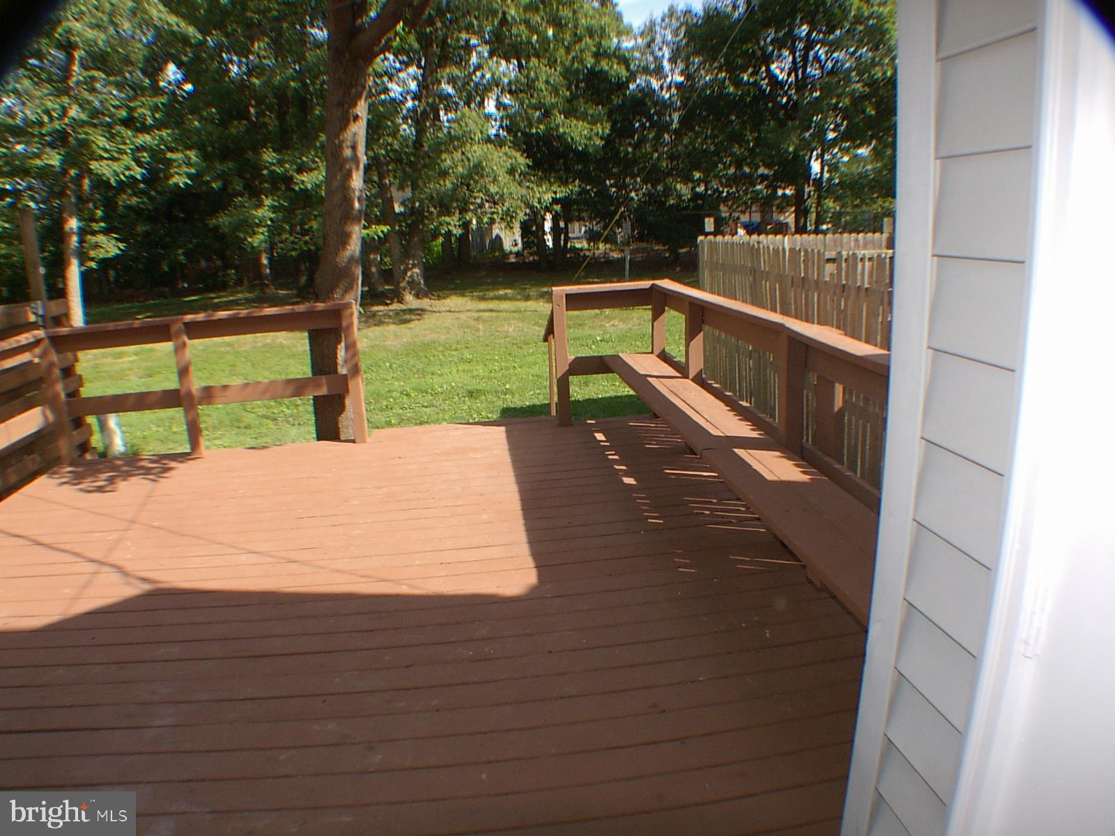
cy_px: 418
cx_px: 558
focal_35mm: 37
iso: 100
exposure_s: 1/150
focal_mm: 5.8
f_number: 5.6
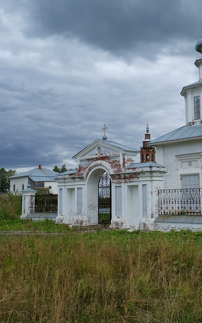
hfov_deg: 32.1
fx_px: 326
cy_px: 162
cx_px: 195
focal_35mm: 37
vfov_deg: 52.7
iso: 200
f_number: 8
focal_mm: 16
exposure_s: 1/300
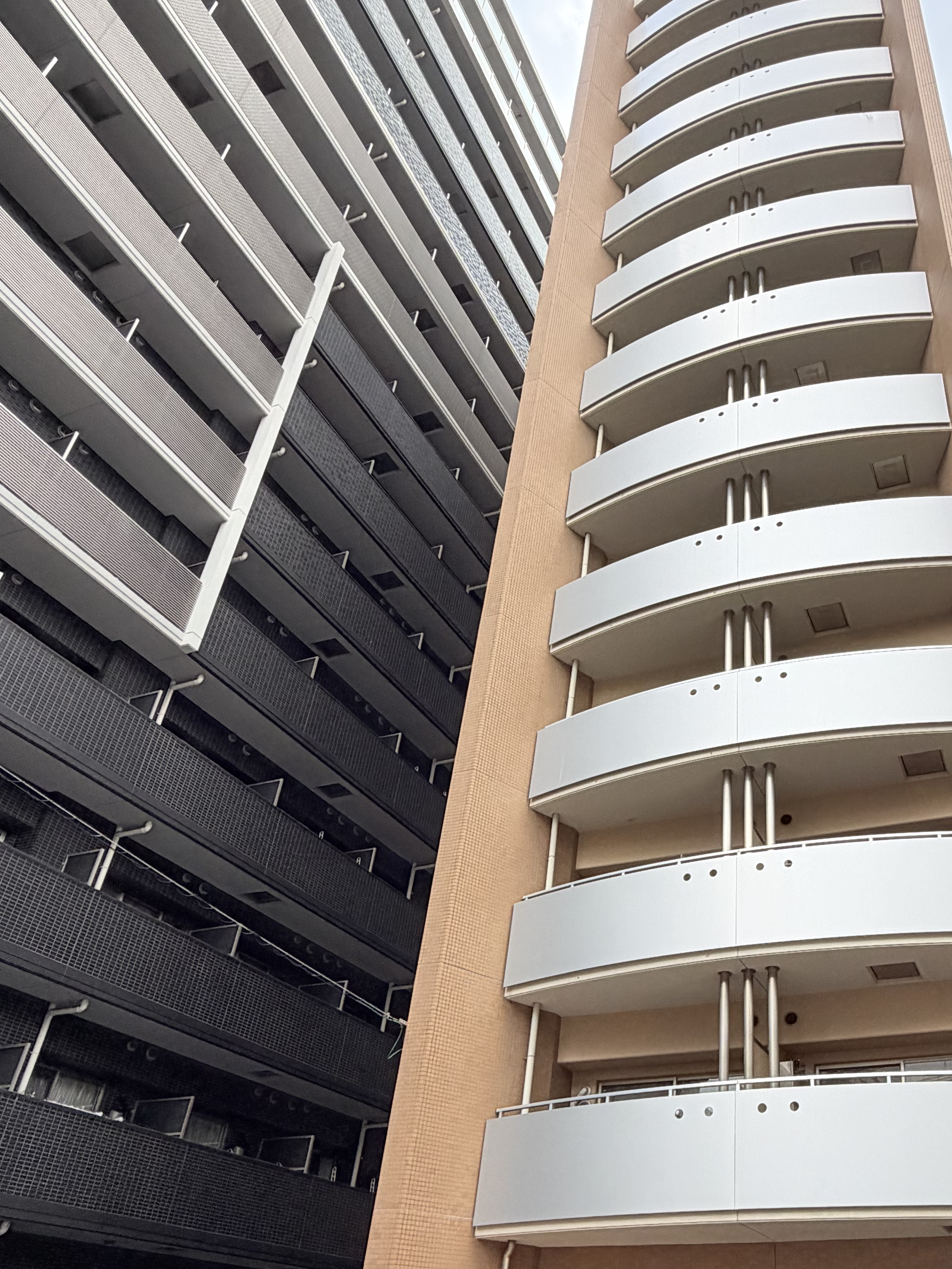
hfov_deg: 47.8
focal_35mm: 28
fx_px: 1027
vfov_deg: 62.8
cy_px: 770
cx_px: 716
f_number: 2.2
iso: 50
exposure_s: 1/280
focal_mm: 2.22
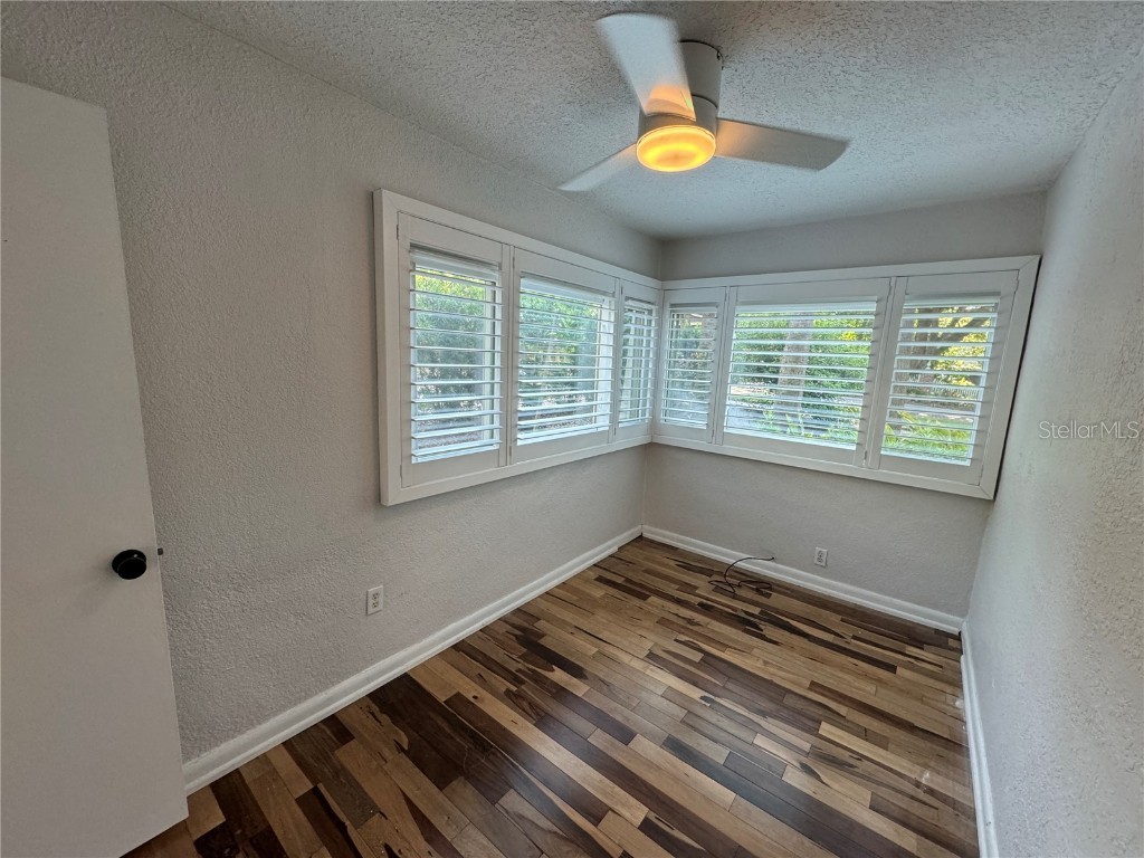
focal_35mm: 14
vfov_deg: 85.7
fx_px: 463
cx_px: 572
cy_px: 429
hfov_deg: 102.1
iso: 250
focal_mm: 2.22
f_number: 2.2
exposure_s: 1/60
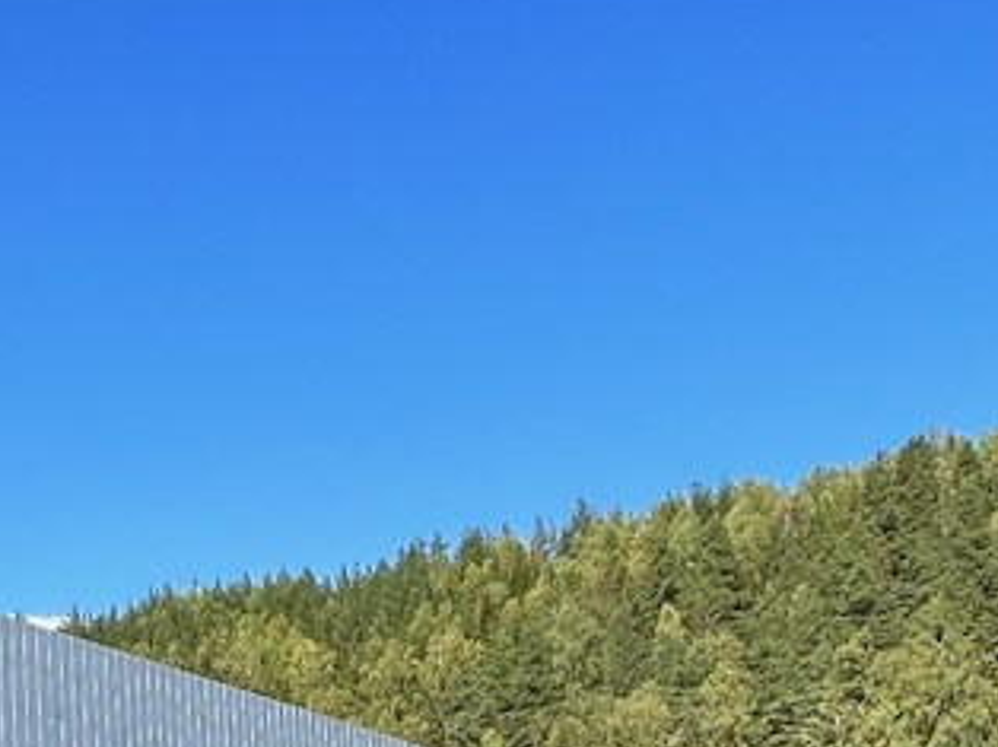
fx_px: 1527
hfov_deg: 35.9
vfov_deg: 23.9
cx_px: 353
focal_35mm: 53
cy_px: 995
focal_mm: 1.57
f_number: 1.8
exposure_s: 1/896
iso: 32
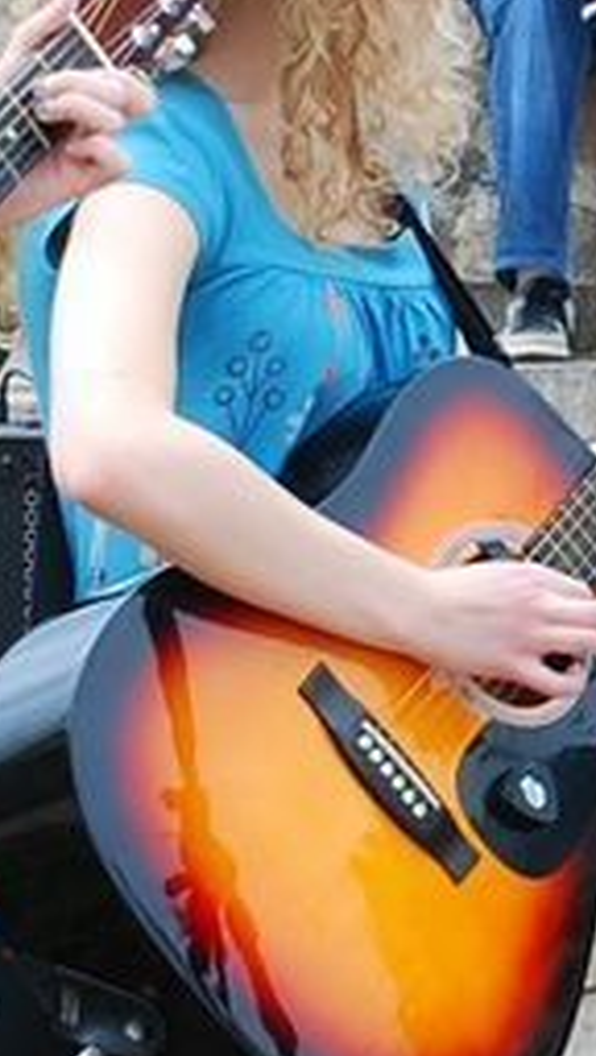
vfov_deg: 6.1
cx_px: 795
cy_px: 114
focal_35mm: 355
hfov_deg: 3.4
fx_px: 9944
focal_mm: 48
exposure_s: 1/100
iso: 100
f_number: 5
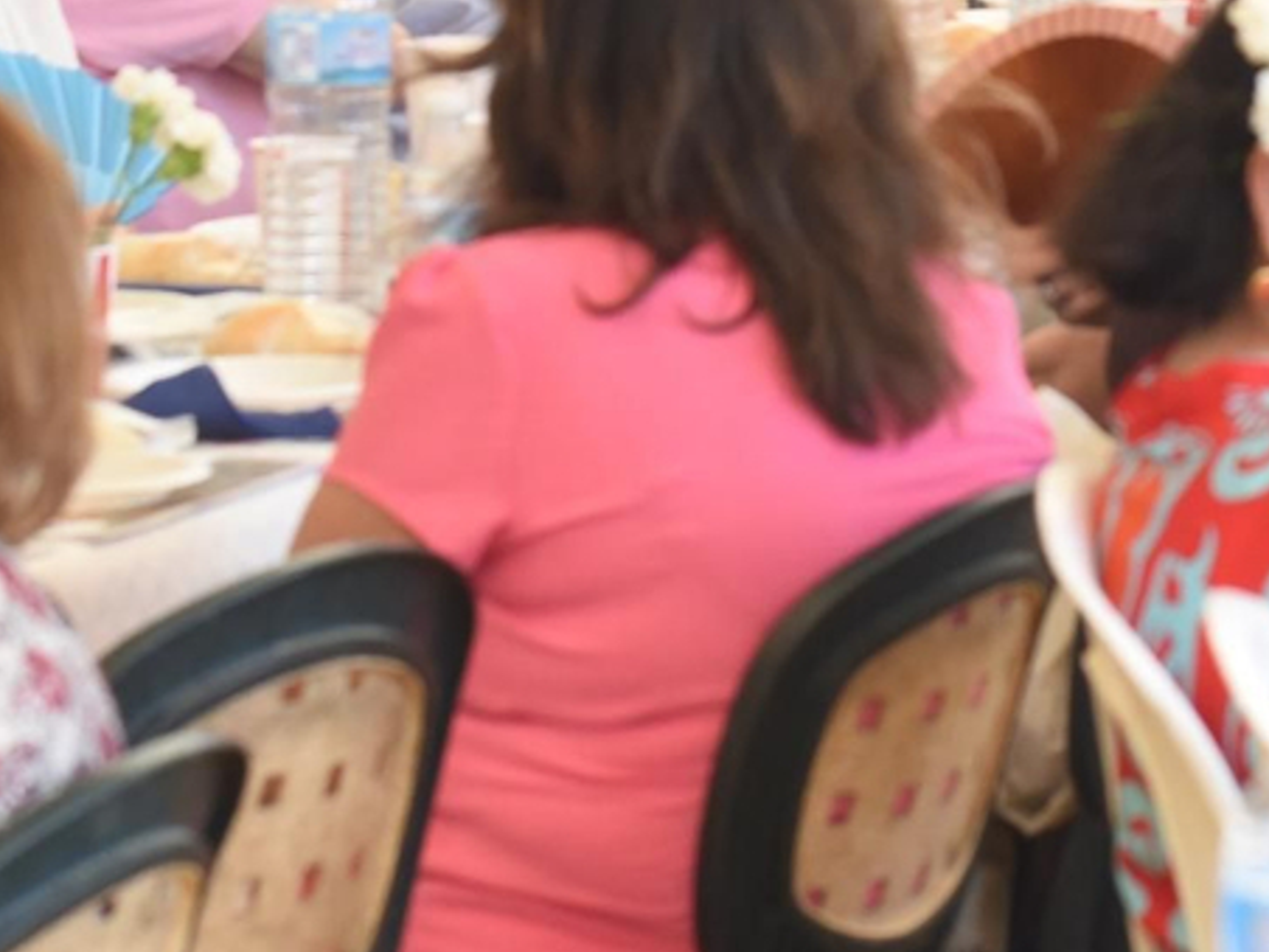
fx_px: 11474
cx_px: 1435
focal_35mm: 313
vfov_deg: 4.7
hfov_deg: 6.3
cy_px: -413
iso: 1250
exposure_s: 1/320
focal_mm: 92
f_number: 5
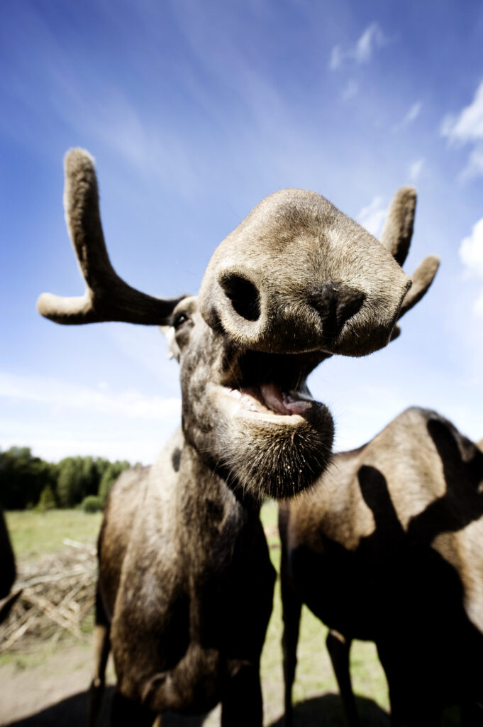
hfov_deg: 64.5
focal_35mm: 19
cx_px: 242
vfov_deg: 87.0
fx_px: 383
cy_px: 364
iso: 500
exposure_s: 1/800
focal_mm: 19
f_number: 5.6
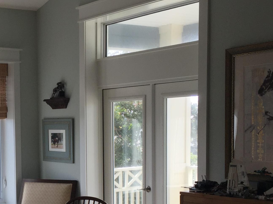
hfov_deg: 27.3
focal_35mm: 67
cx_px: 0
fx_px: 528
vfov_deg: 21.6
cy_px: 171
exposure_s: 1/344
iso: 32
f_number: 2.2
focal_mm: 4.15
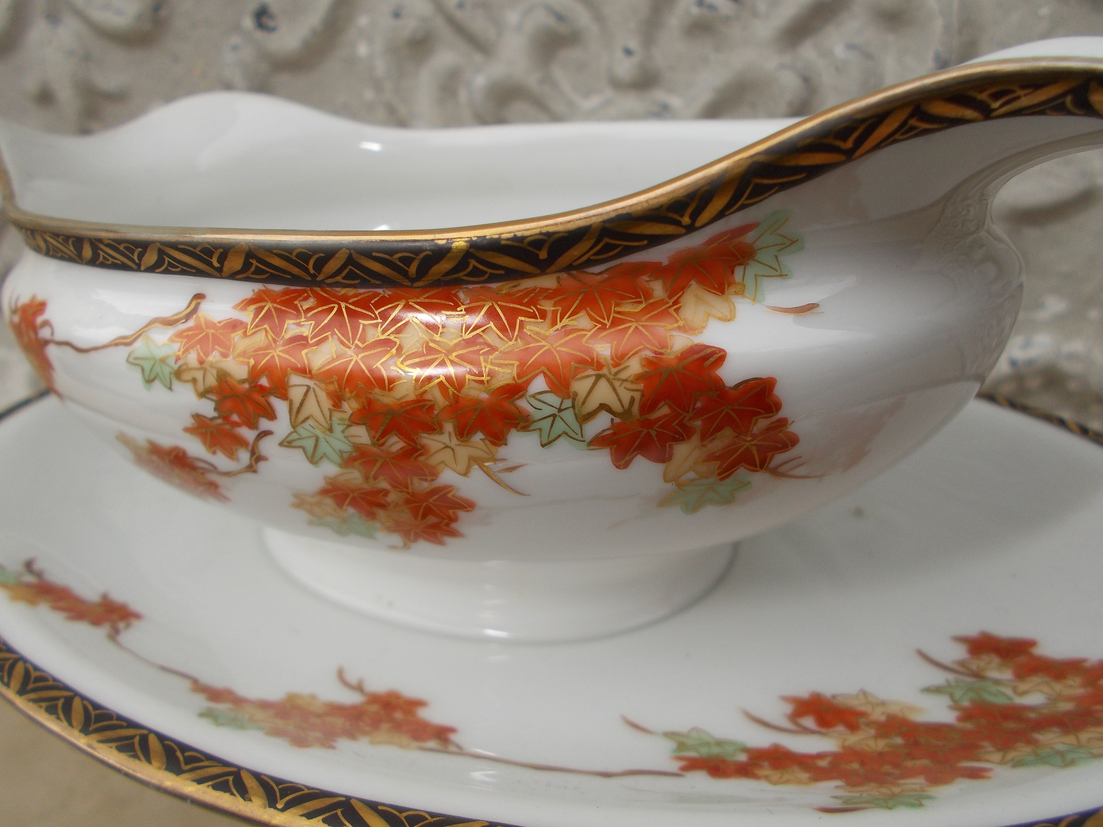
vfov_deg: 46.8
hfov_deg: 60.0
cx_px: 552
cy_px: 414
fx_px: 956
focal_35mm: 30
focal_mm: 5.3
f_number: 3.4
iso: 80
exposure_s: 1/200
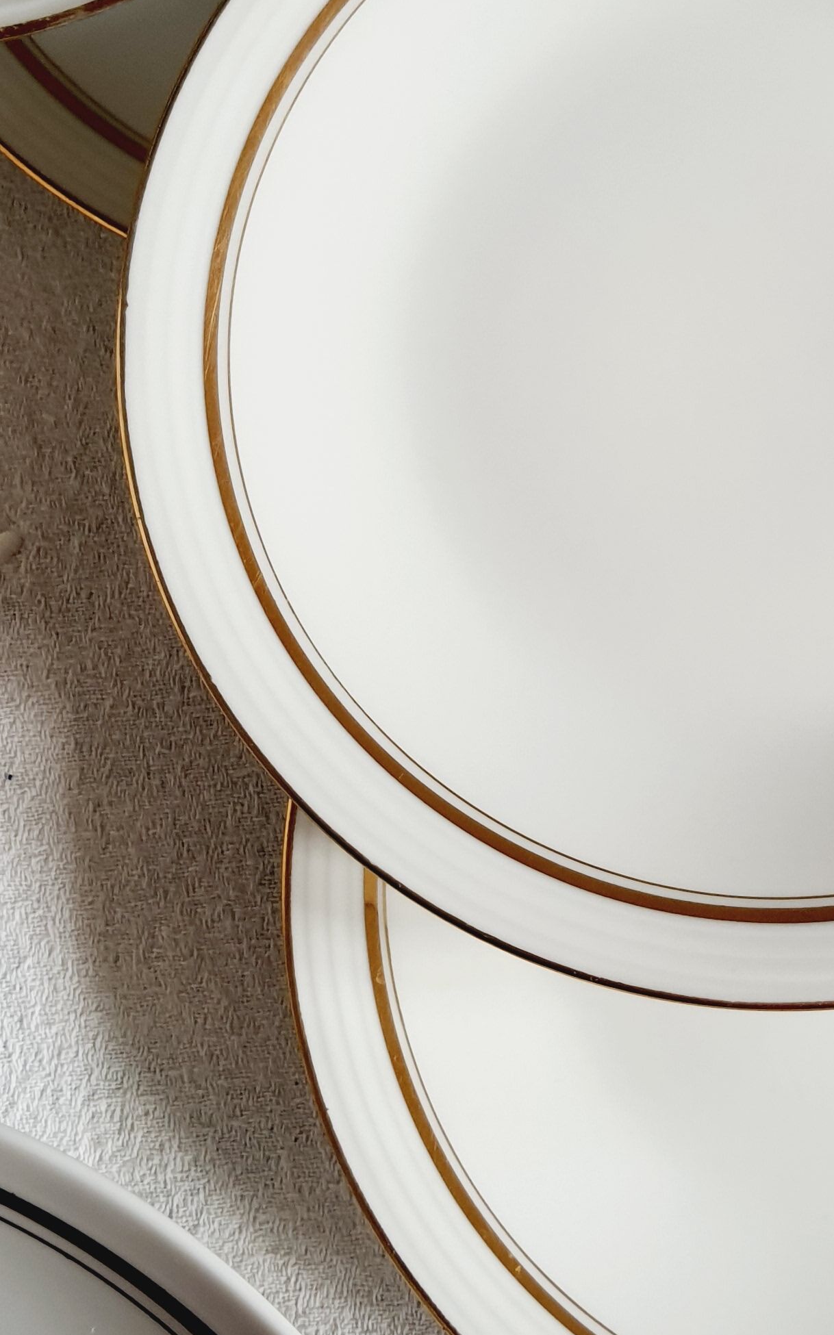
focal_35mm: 57
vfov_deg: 35.3
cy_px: 447
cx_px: 663
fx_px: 2074
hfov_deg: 22.4
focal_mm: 4.32
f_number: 1.7
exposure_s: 1/100
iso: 64
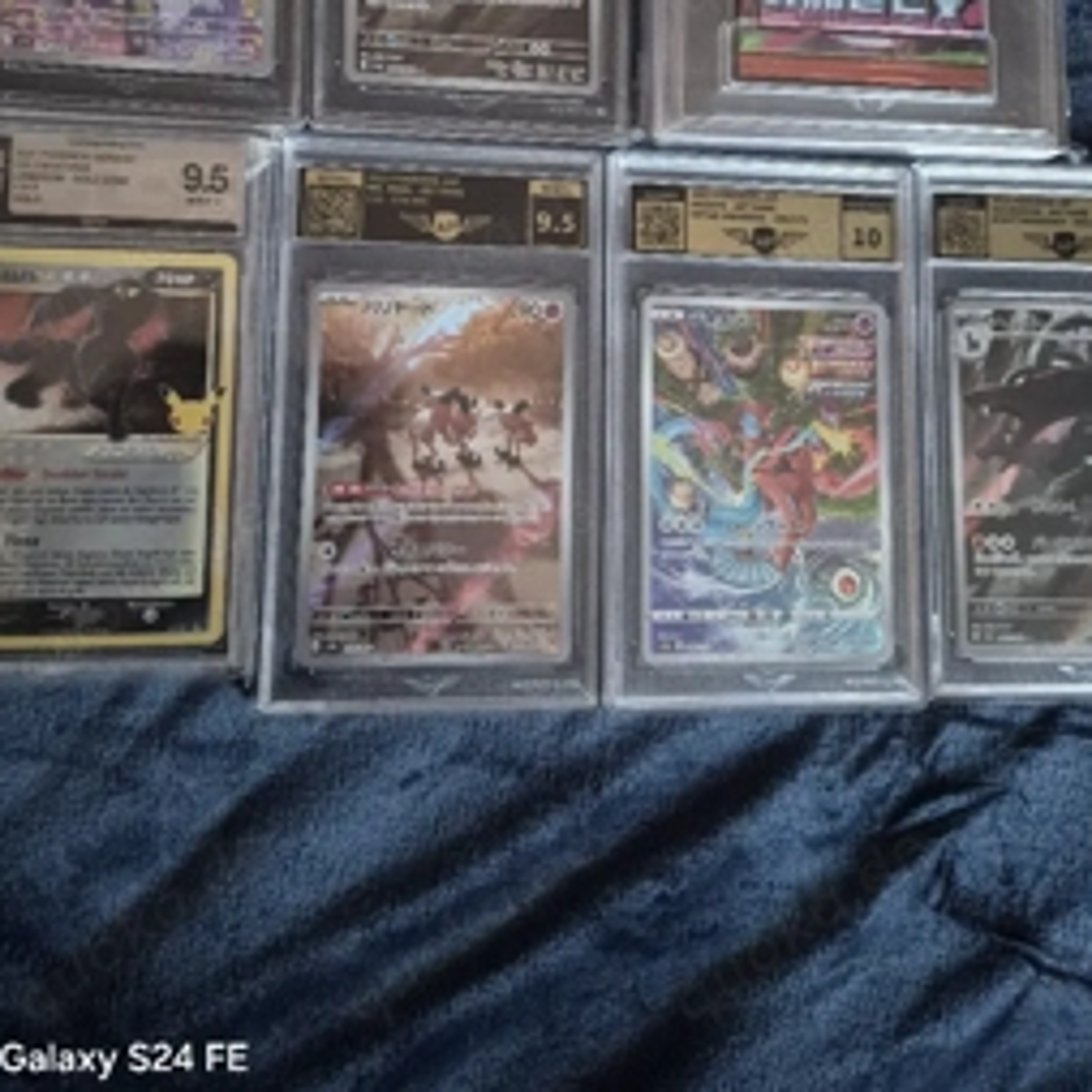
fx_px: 1142
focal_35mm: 32
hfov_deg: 51.1
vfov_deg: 49.5
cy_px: 301
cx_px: 563
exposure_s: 1/20
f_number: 1.8
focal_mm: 5.4
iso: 1250
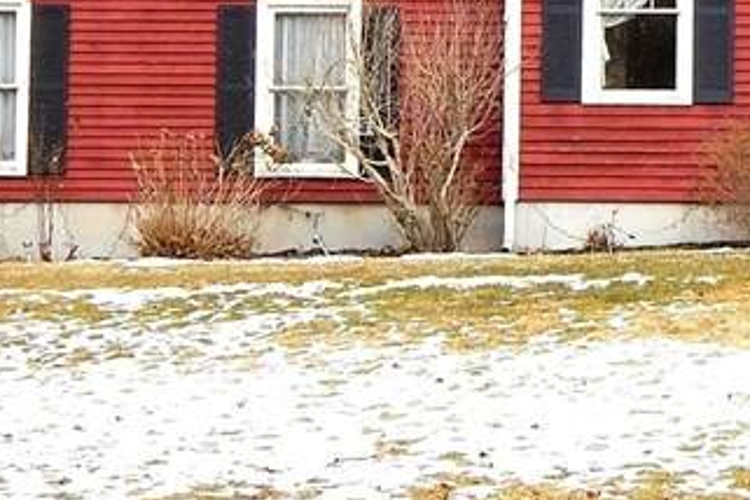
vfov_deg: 10.8
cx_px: 848
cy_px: 96
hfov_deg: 15.8
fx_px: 2625
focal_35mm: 126
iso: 125
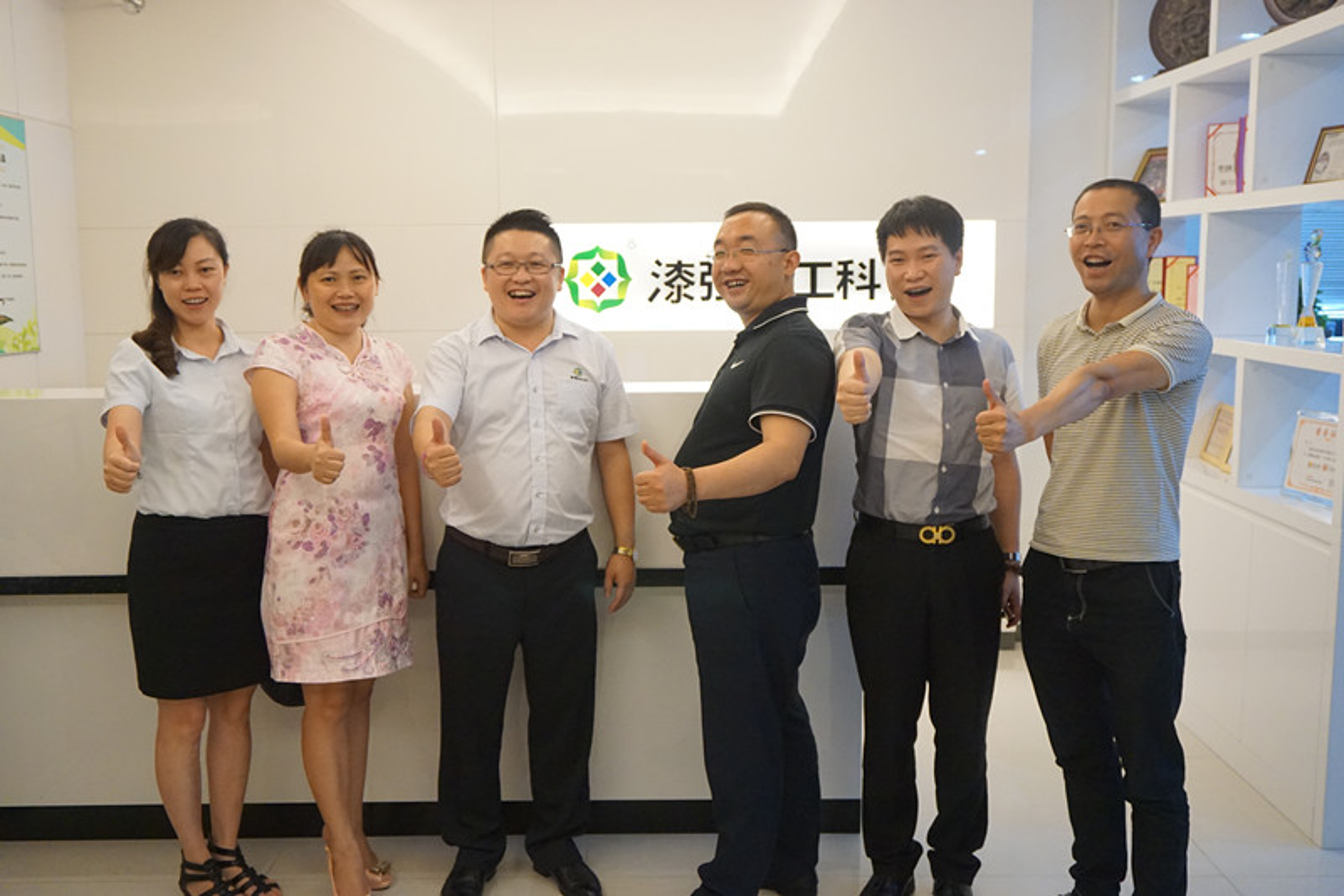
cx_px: 672
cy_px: 448
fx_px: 1288
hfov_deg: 55.1
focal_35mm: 34
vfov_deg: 38.3
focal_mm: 23
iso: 2500
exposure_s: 1/160
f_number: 4
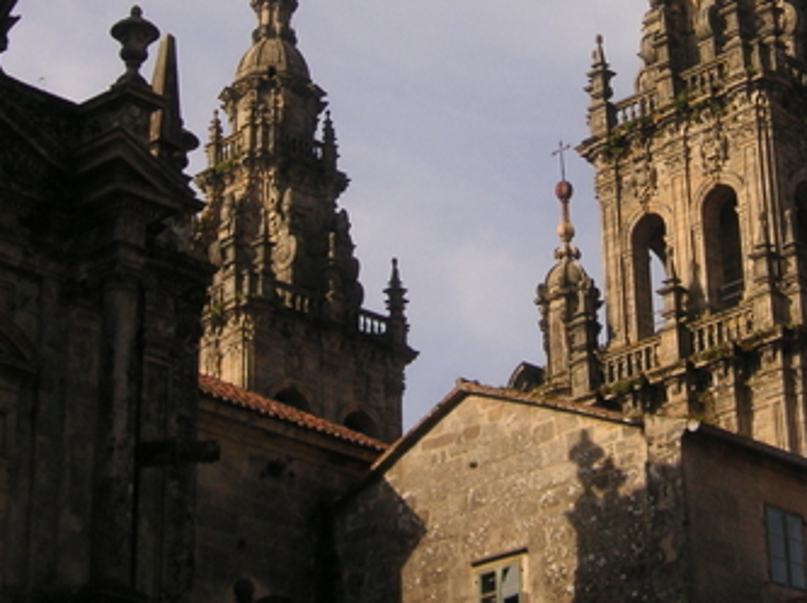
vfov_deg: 14.4
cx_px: 441
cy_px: 124
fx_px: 2375
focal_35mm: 102
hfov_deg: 19.3
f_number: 3.5
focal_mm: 8.8
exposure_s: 1/750
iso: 50
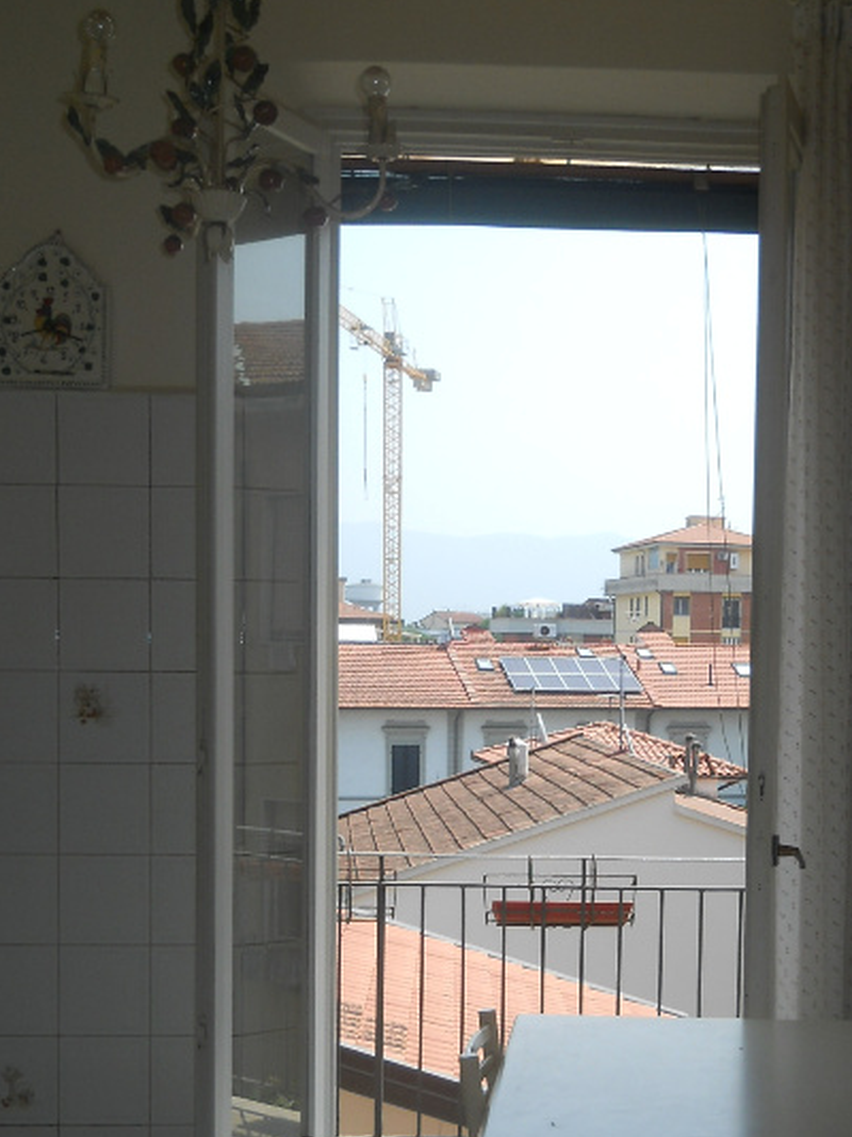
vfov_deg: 32.4
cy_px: 756
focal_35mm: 59
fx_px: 1938
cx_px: 509
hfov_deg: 24.8
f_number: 5.5
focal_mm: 6.72
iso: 80
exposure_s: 1/200
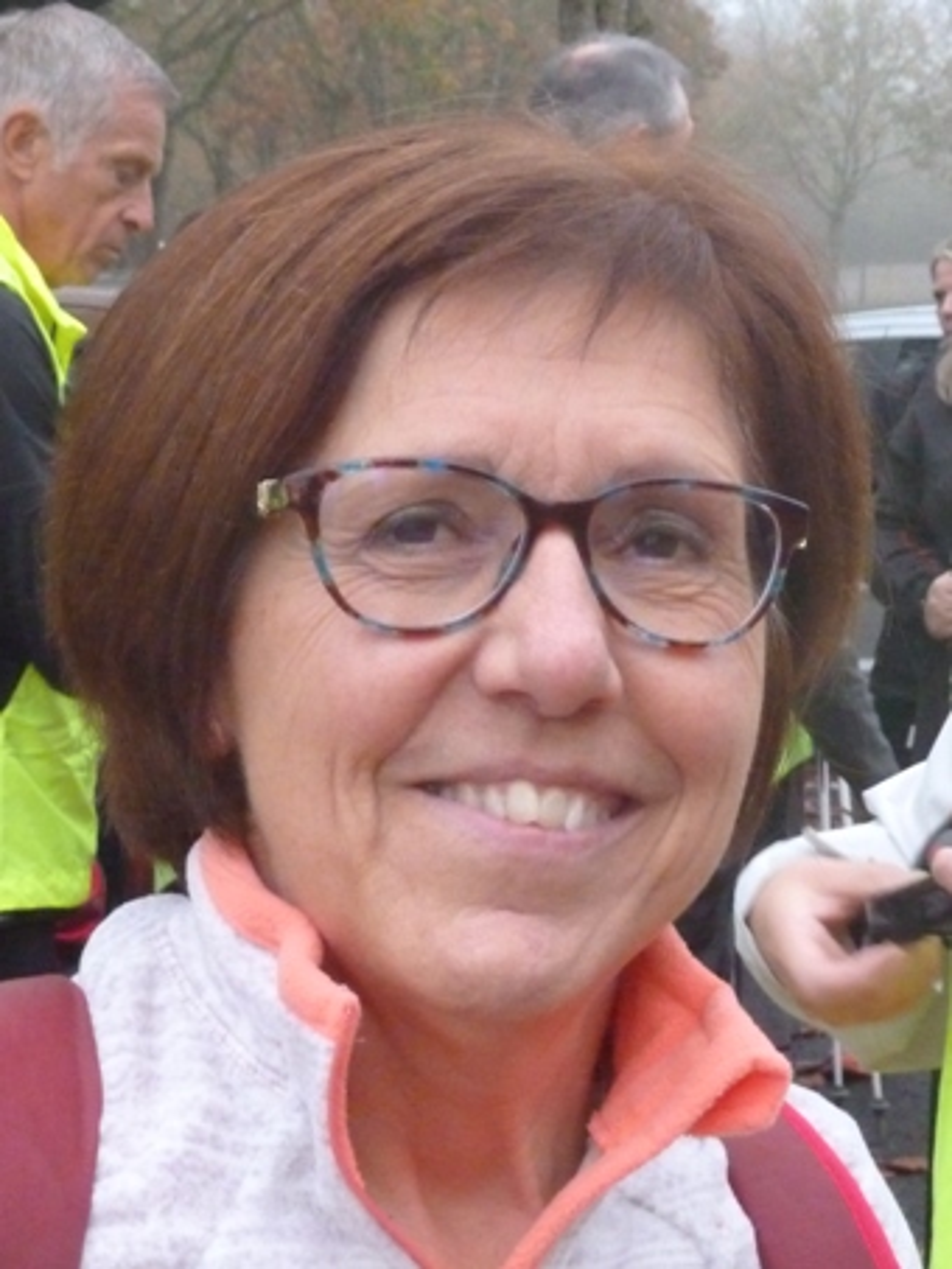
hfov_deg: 28.0
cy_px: 634
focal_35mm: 52
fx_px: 1906
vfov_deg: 36.8
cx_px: 476
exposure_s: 1/40
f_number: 3.8
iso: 800
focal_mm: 8.5
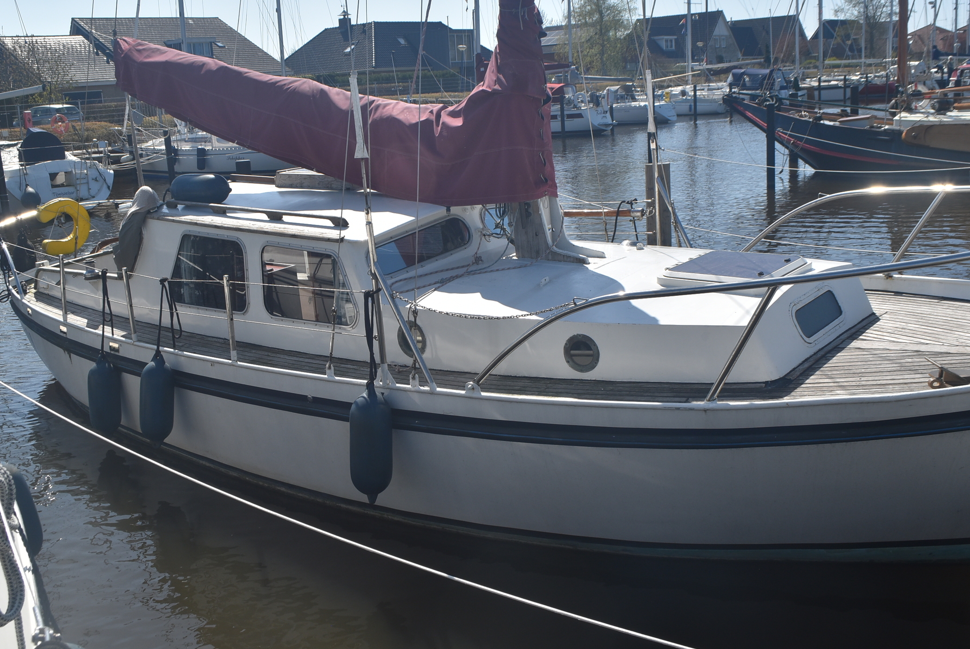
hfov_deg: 53.1
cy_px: 283
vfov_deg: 36.9
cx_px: 466
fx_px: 971
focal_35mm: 36
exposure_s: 1/400
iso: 200
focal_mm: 20
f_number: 10
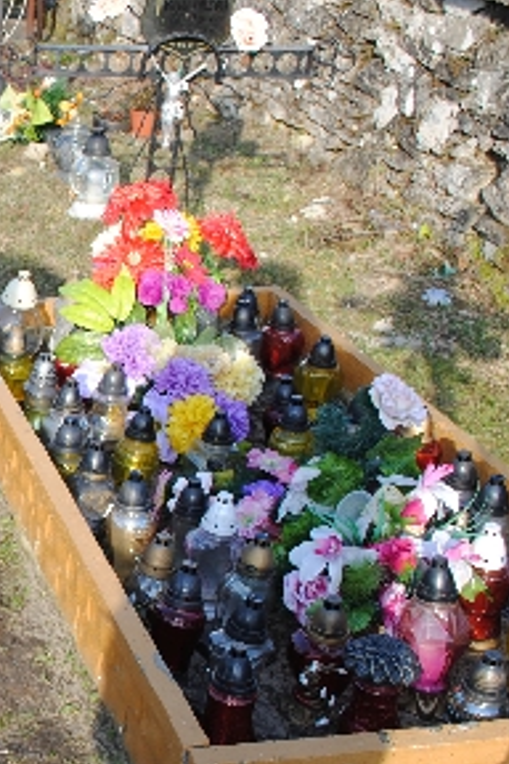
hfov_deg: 20.3
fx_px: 1272
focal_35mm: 60
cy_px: 422
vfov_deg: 33.4
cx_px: -188
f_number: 6.3
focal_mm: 18
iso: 100
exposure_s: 1/160
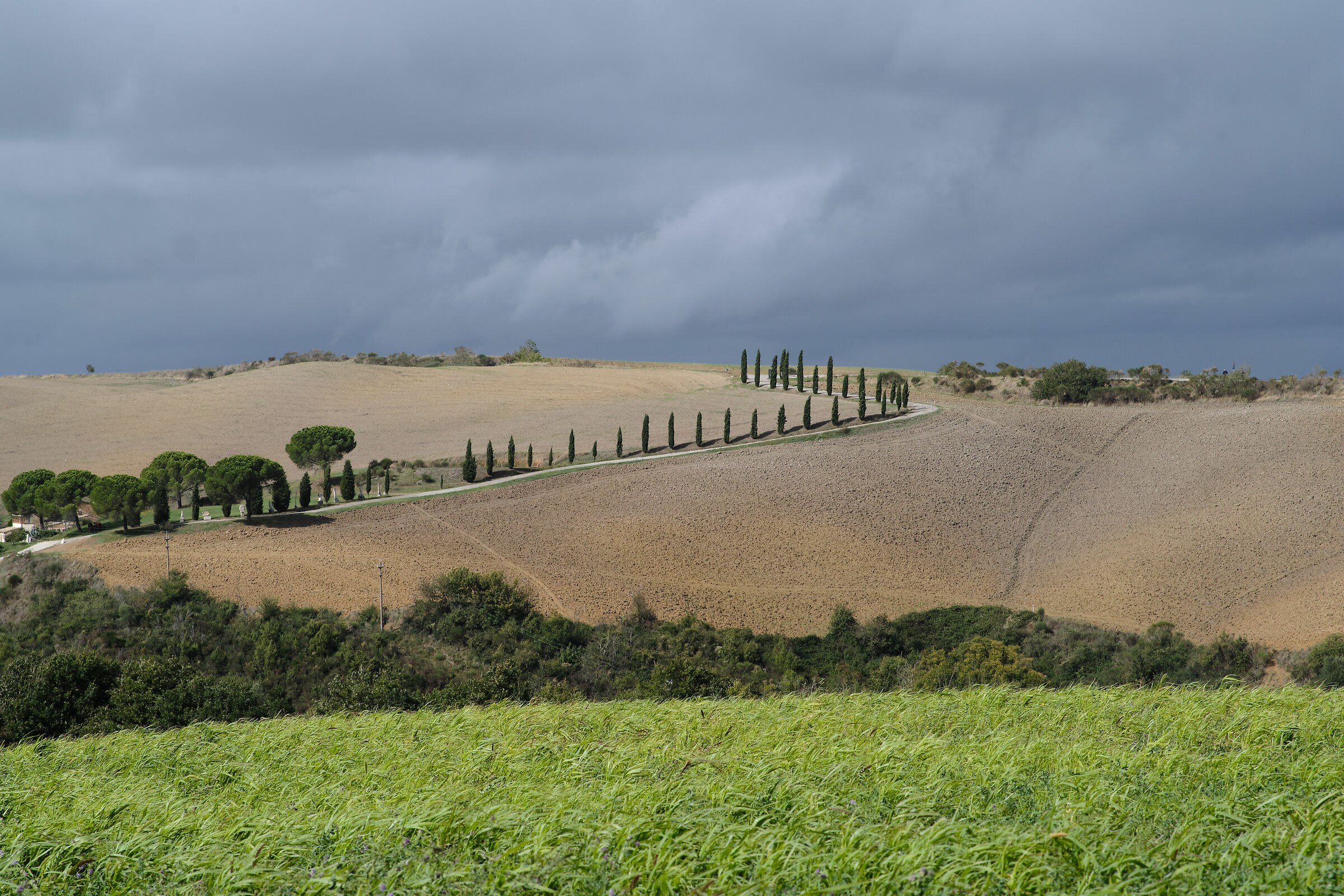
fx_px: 4778
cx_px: 672
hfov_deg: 16.0
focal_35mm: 128
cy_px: 448
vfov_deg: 10.7
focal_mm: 85
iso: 200
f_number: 8
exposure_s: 1/450
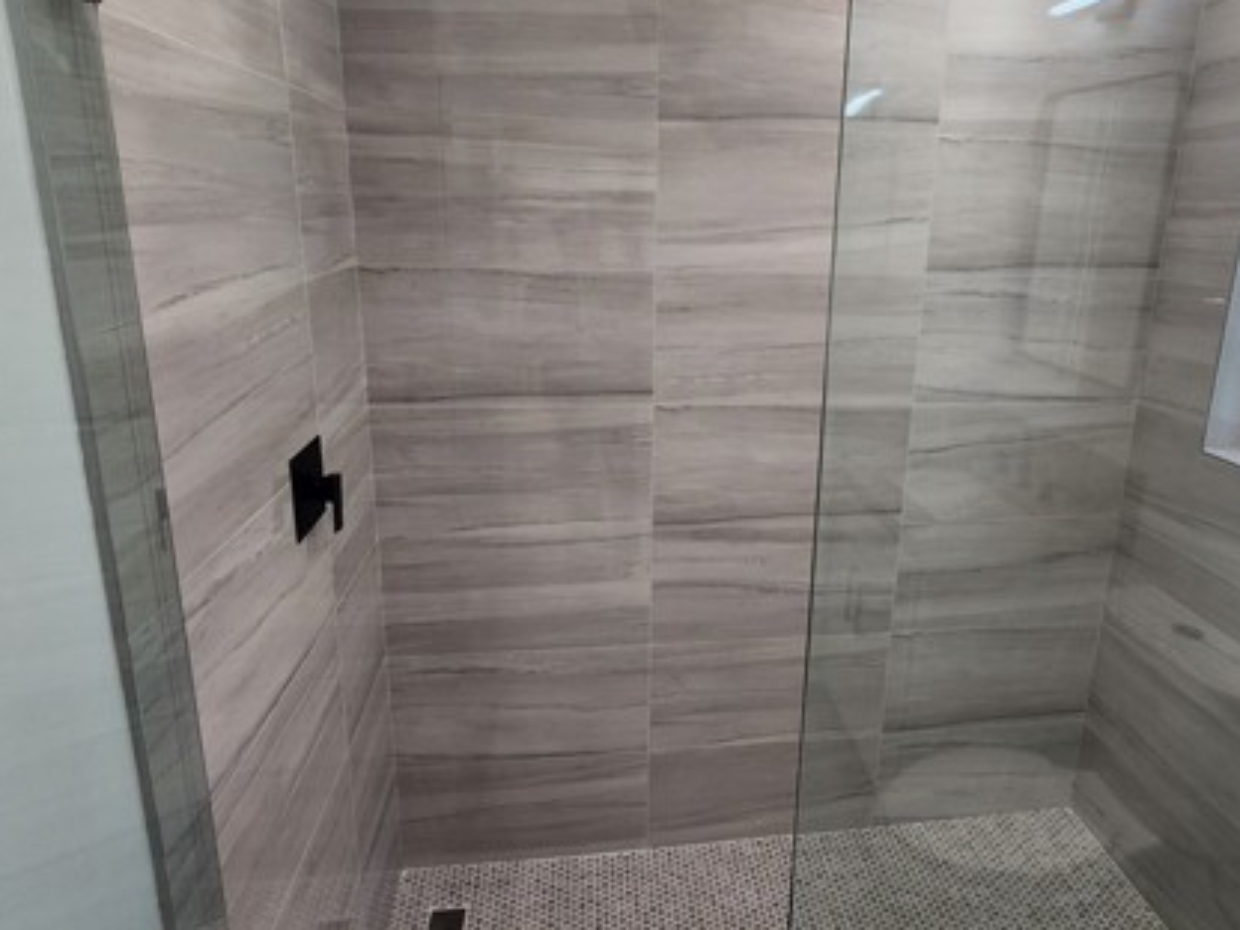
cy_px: 411
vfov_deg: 65.8
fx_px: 716
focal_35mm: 20
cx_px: 695
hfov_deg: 81.4
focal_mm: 2.2
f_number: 2.2
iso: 100
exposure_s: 1/120
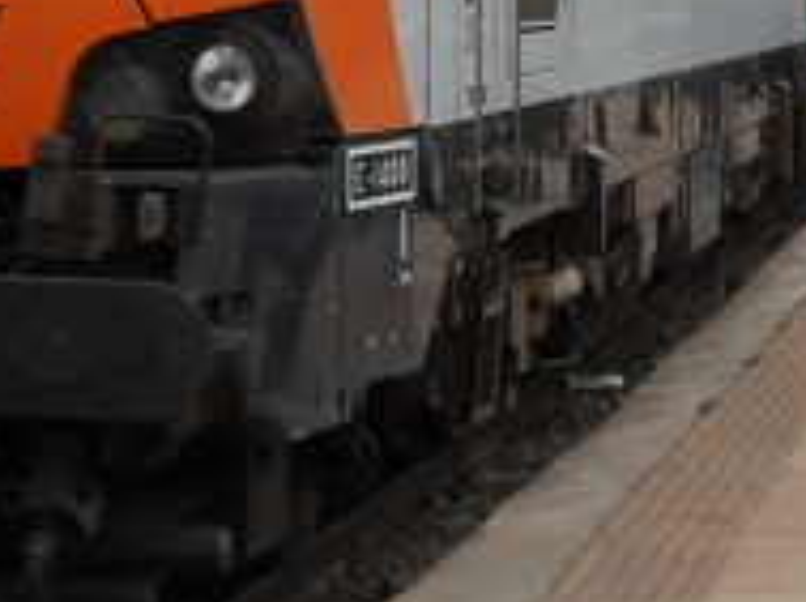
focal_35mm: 147
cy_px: -222
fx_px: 3416
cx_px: 640
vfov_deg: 9.8
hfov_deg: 13.4
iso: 80
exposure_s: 1/1000
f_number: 3.5
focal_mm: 6.5
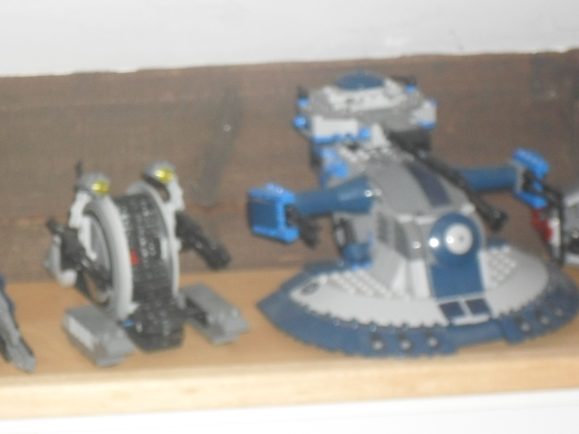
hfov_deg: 18.7
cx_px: 290
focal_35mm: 105
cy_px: 217
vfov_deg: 14.1
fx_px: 1756
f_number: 5.8
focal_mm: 18.9
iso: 320
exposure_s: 1/60
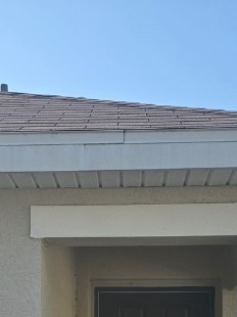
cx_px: 106
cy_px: 379
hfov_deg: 19.4
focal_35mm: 76
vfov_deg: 23.5
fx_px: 695
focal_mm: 6.3
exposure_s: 1/556
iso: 12
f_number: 1.7
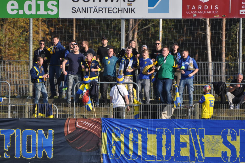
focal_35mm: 405
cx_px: 122
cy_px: 82
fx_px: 2753
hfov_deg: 5.1
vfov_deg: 3.4
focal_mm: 270
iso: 200
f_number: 5.6
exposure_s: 1/640
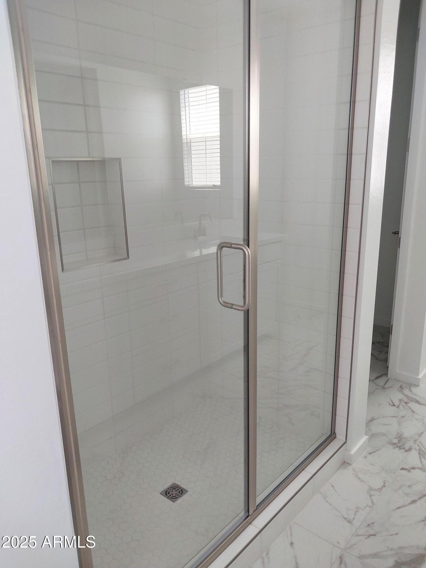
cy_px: 284
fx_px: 443
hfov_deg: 51.4
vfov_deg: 65.3
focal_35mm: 27
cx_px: 213
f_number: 1.8
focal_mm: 4
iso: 125
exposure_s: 1/60
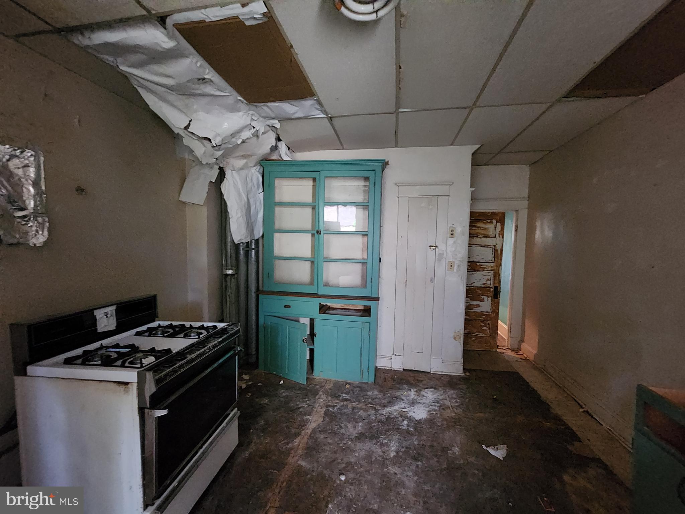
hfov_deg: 106.2
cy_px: 257
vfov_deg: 89.9
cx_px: 342
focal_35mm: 13
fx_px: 257
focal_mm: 2.2
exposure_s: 1/24
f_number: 2.2
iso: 1250
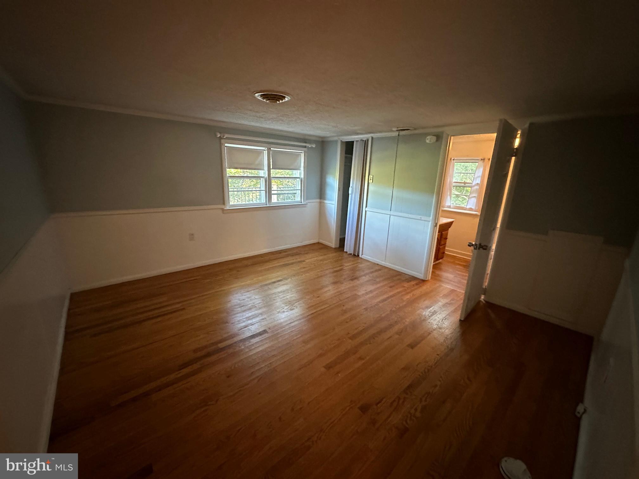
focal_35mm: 14
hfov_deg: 102.1
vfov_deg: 85.7
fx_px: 258
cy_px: 240
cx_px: 320
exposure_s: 1/60
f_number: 2.2
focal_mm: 2.22
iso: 800
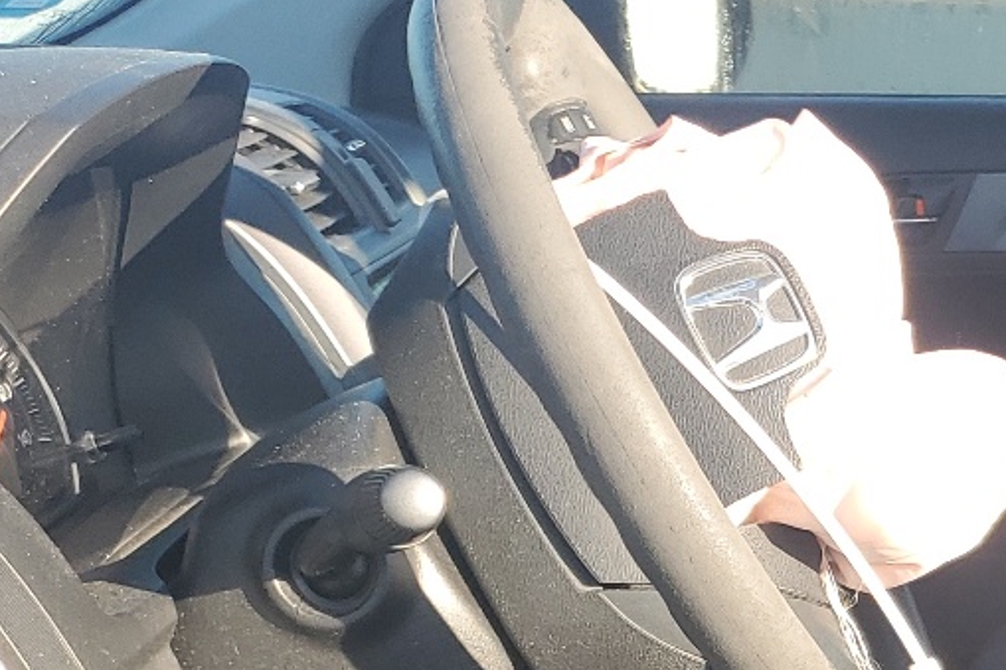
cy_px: 820
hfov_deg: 21.9
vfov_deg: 15.4
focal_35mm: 85
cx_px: 1253
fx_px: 2374
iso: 50
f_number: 1.5
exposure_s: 1/385
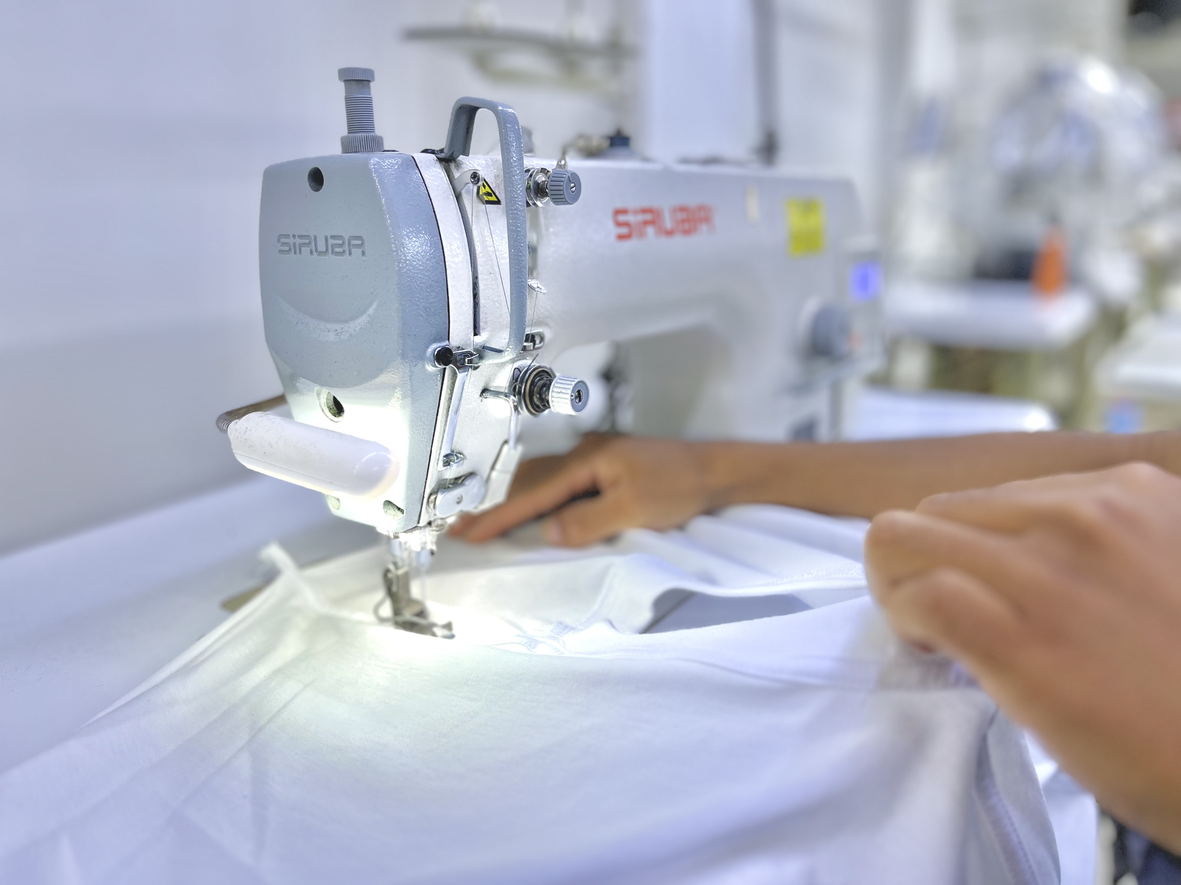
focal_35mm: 26
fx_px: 887
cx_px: 590
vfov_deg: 53.1
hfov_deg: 67.3
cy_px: 442
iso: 50
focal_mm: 5.1
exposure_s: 1/120
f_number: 1.6
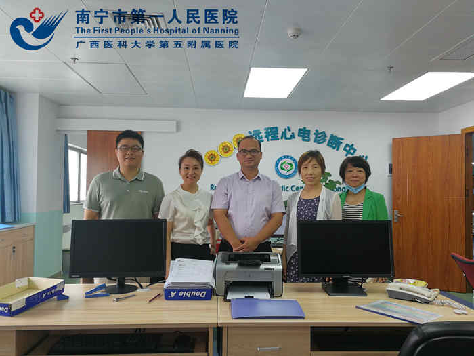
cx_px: 237
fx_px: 370
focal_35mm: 27
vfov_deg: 51.4
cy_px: 178
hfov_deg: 65.3
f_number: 2.2
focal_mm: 3.95
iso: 80
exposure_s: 1/100
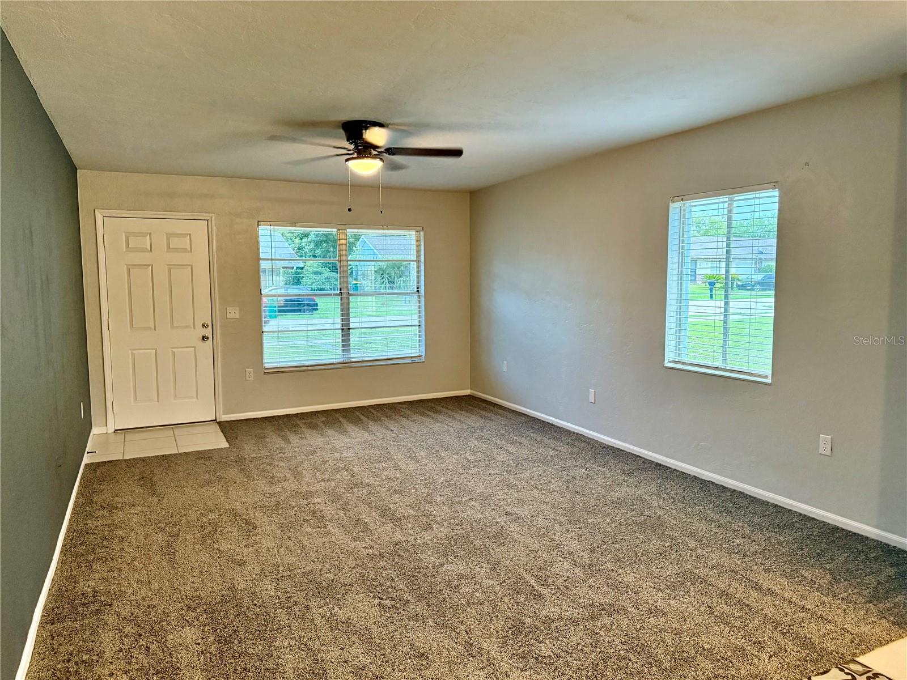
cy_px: 340
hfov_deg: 71.6
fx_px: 629
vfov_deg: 56.8
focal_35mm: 24
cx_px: 454
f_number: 1.78
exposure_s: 1/60
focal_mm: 6.76
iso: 640
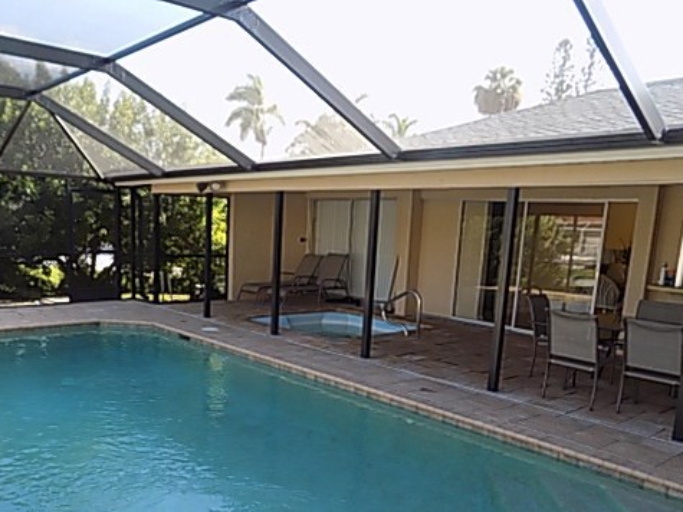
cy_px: 344
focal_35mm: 31
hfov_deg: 58.1
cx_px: 288
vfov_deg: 44.7
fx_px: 611
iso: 80
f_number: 3.1
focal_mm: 4
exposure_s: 1/160
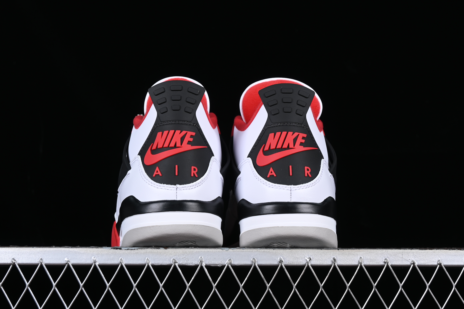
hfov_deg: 27.0
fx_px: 967
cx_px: 232
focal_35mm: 75
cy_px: 154
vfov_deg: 18.2
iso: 160
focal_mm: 50
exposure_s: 1/125
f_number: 8
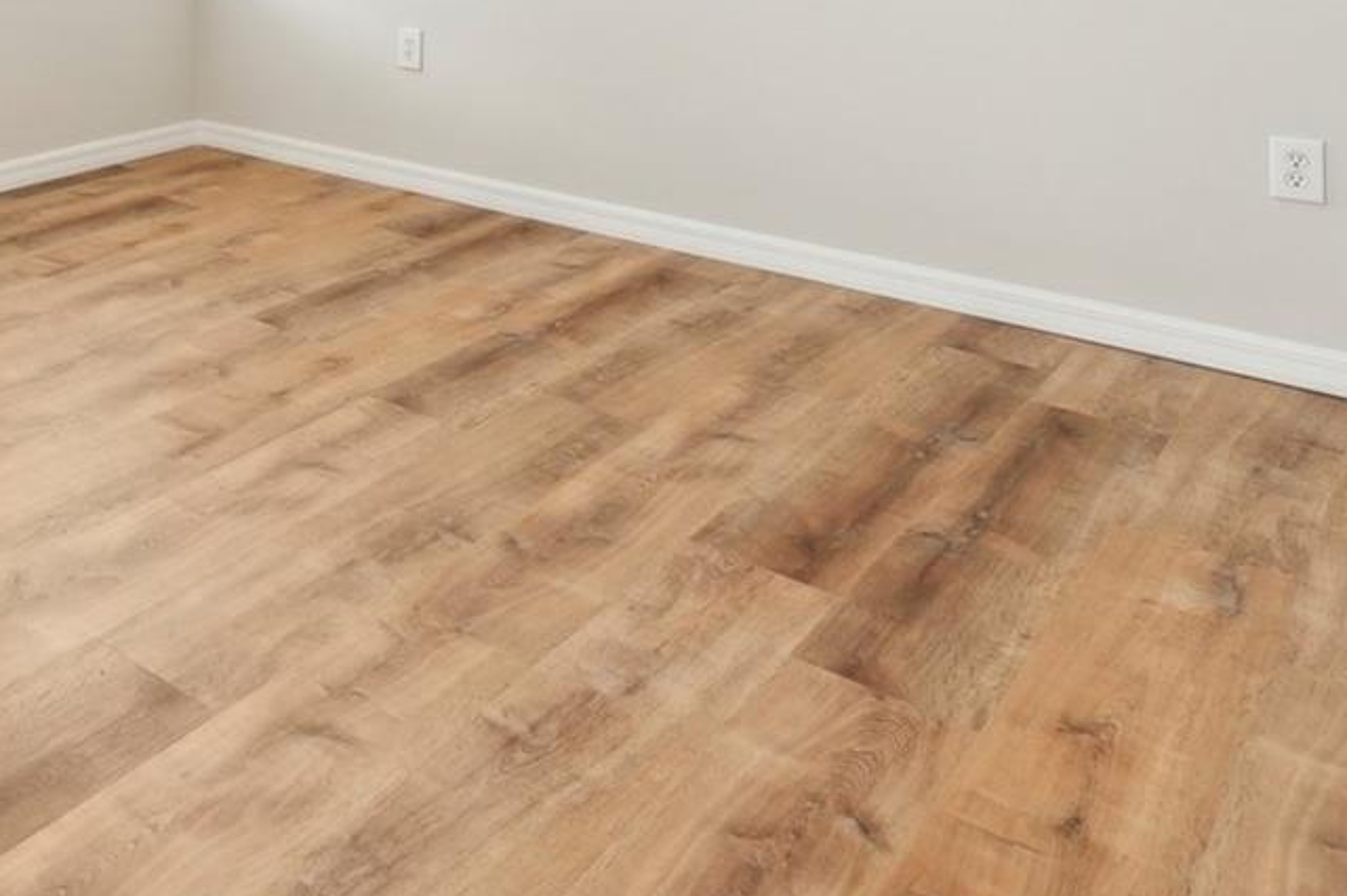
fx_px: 1309
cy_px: -147
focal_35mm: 35
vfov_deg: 32.2
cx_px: 51
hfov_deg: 46.9
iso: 200
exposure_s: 1/15
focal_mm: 14
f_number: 8
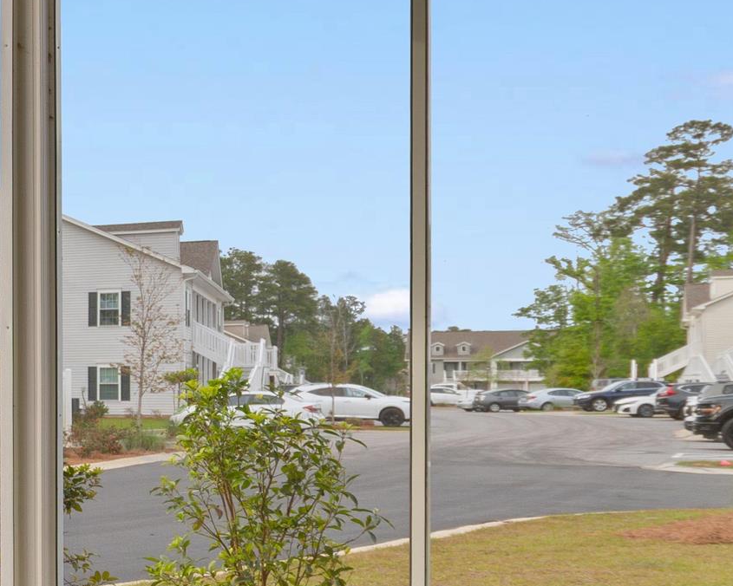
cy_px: 377
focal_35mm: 58
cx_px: -417
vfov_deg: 26.1
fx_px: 1258
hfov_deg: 24.1
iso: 100
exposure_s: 1/60
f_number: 4.8
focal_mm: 11.5
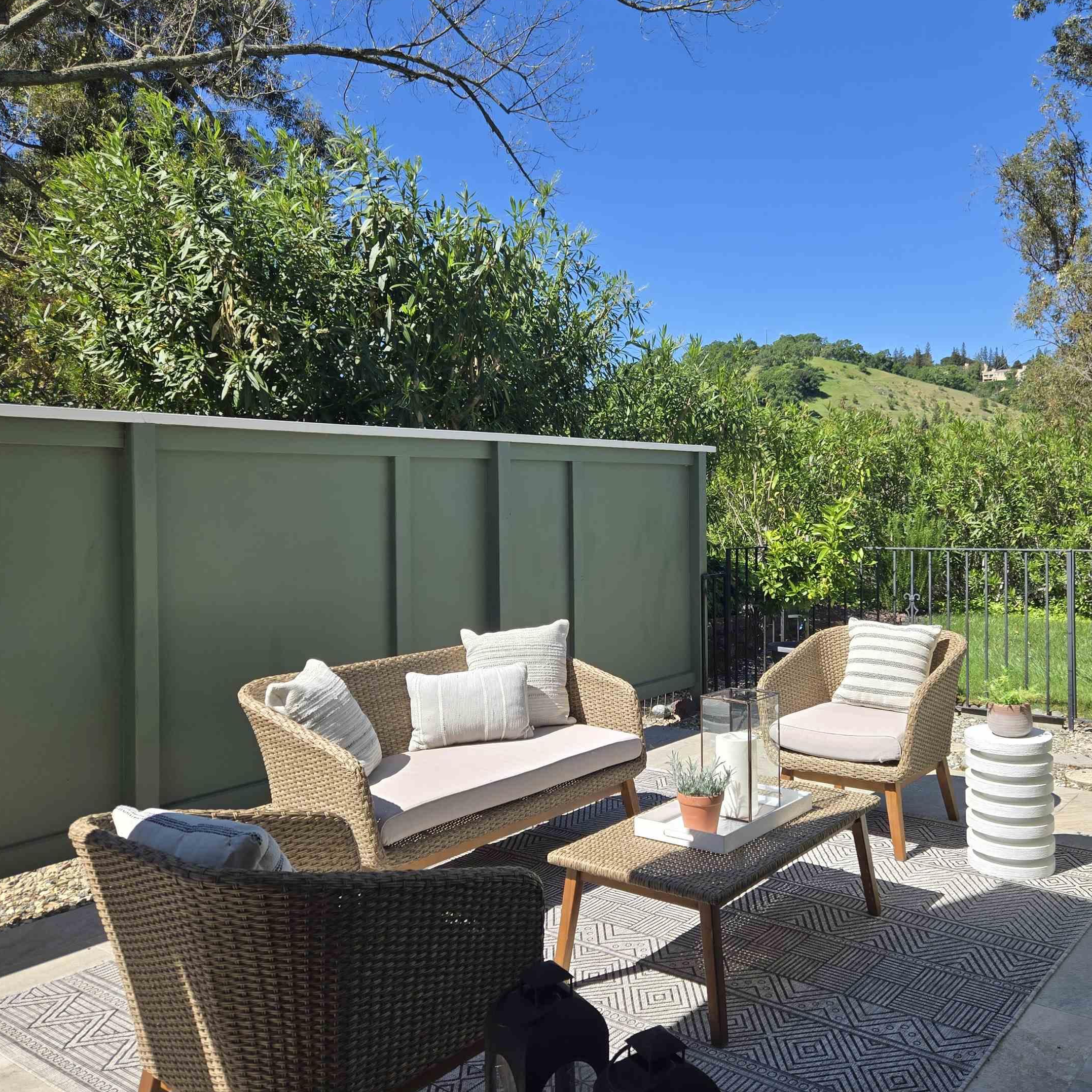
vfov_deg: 55.6
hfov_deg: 55.0
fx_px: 1035
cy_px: 520
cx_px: 686
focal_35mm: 29
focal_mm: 5.4
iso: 25
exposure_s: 1/1513
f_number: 1.8
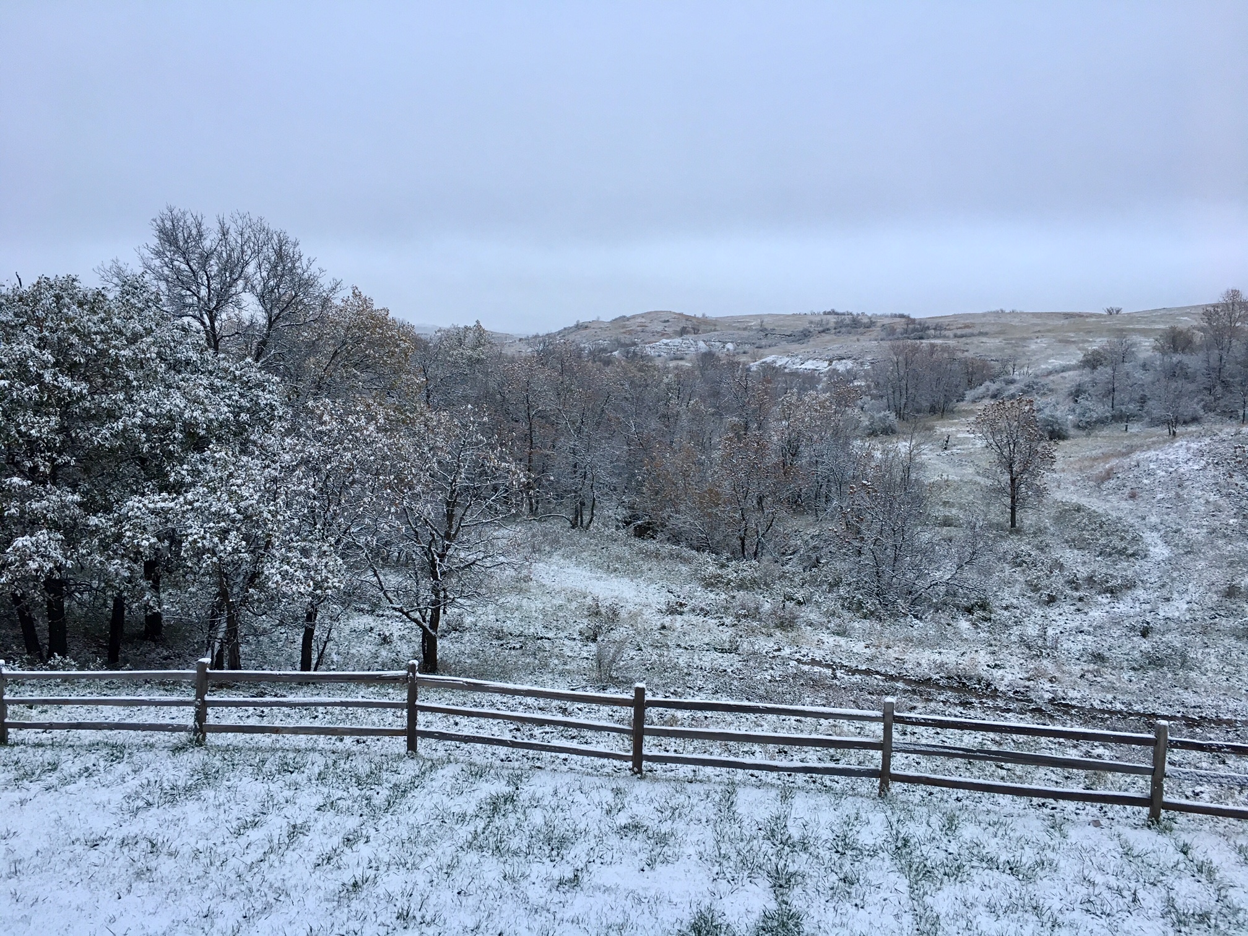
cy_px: 468
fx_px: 1046
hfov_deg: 61.7
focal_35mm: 29
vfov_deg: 48.2
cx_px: 624
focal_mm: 4.15
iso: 64
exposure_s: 1/30
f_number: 2.2
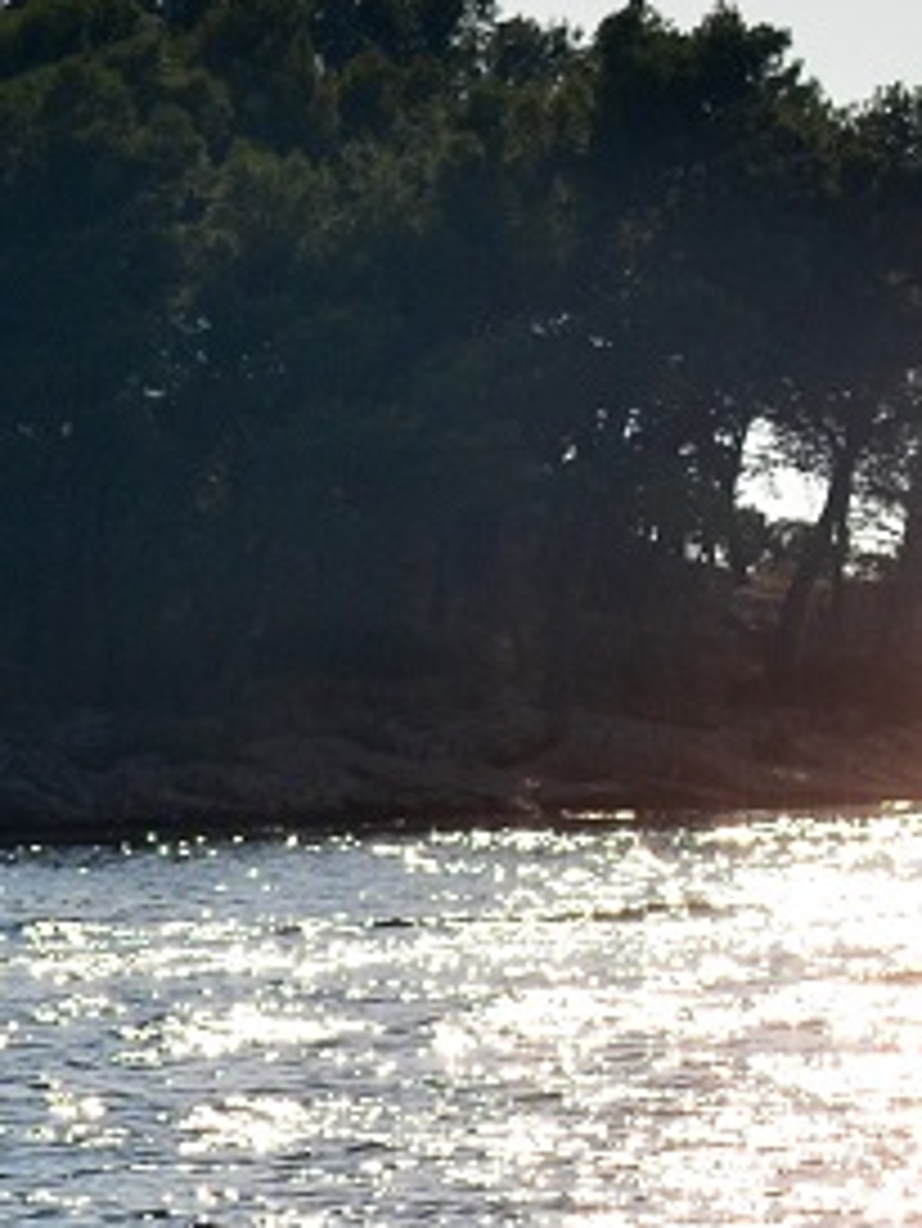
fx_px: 13059
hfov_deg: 4.0
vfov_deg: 5.4
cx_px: 2031
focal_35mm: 368
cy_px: 389
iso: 400
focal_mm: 70
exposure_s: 1/8000
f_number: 5.6
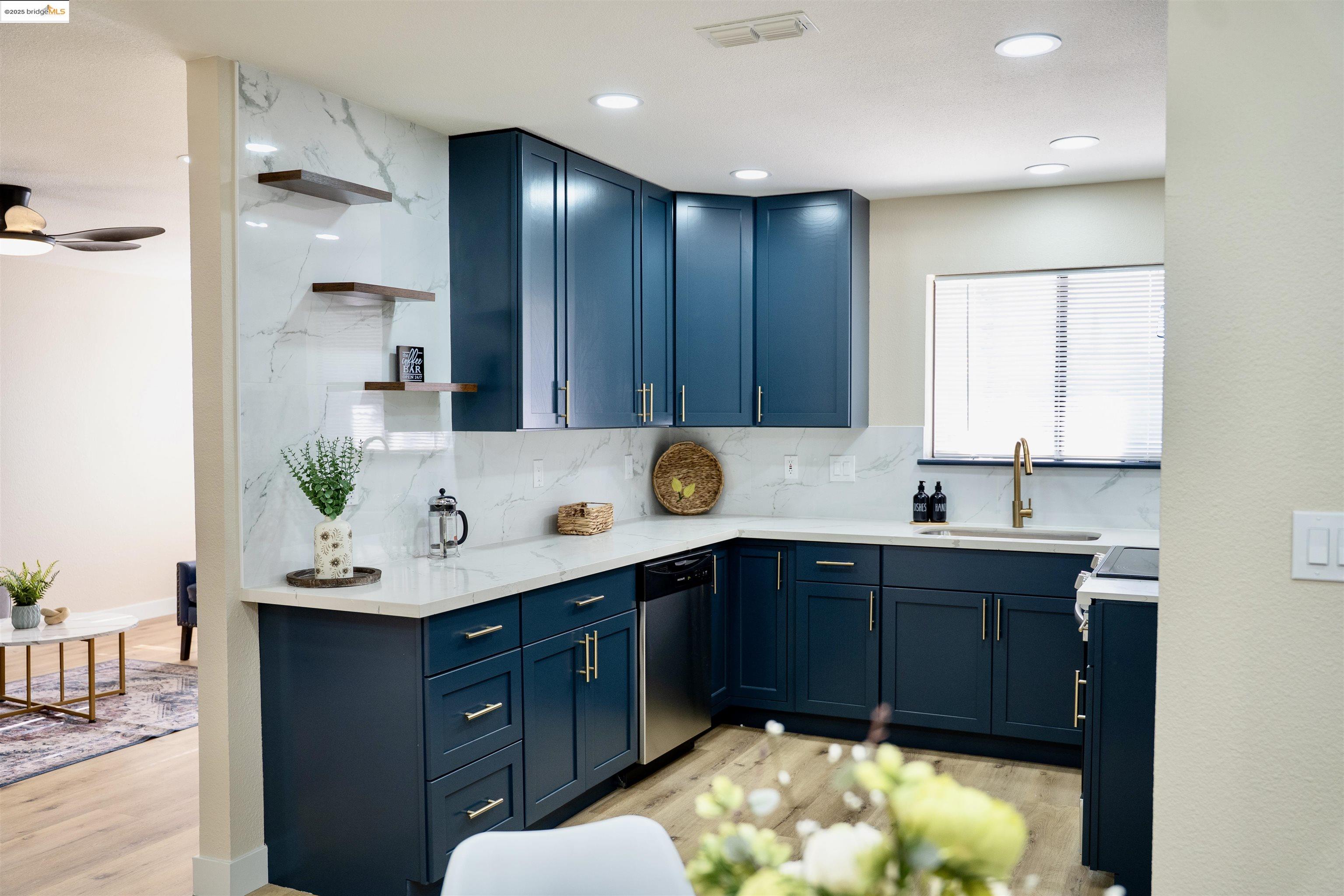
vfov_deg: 44.0
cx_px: 672
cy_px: 448
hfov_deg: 62.4
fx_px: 1109
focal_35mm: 30
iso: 800
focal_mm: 29.7
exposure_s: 1/160
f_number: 2.8
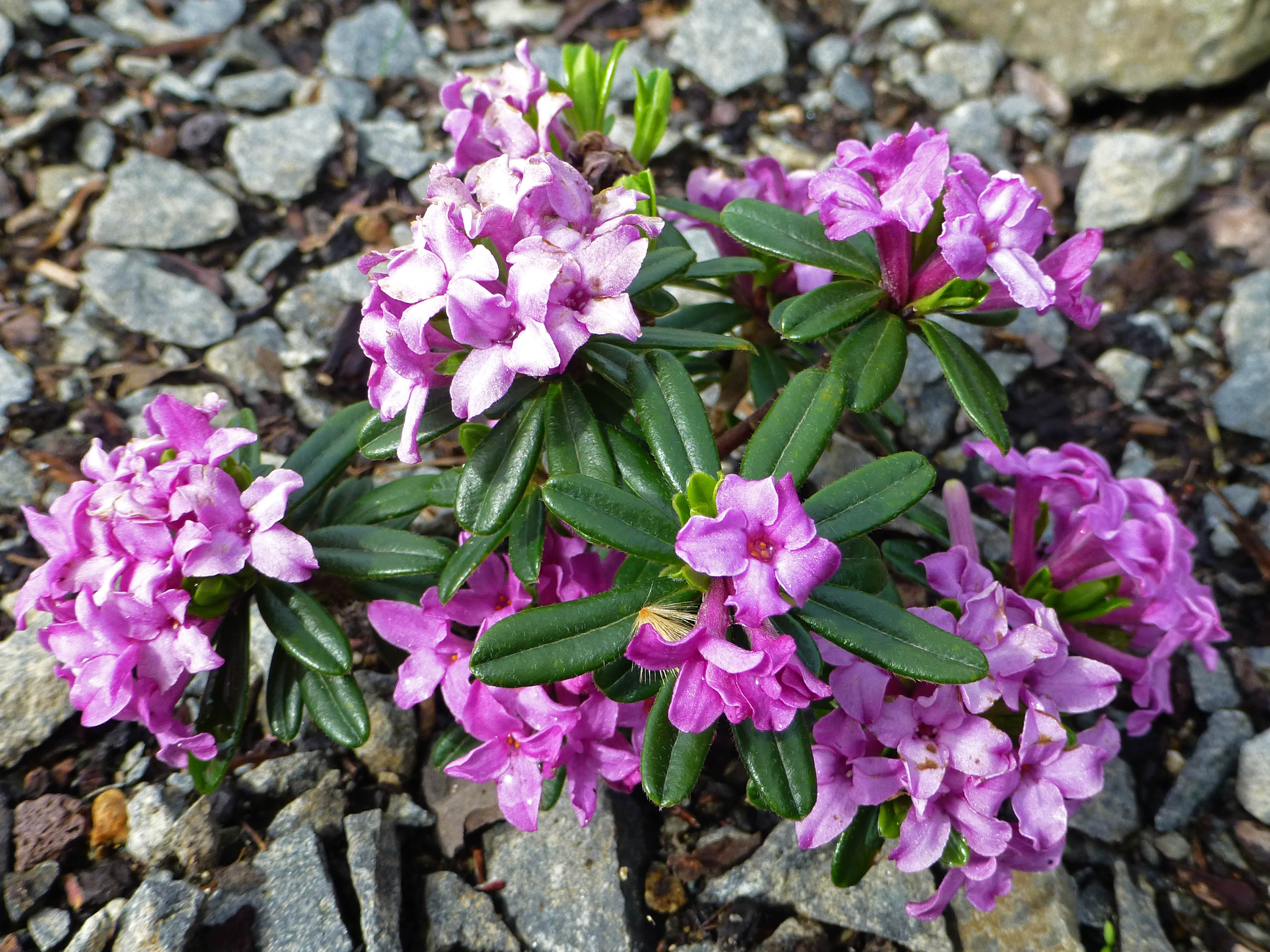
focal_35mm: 34
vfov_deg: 41.8
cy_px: 476
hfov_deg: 54.0
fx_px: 1247
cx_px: 635
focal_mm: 6.1
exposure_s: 1/320
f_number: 3.7
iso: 100
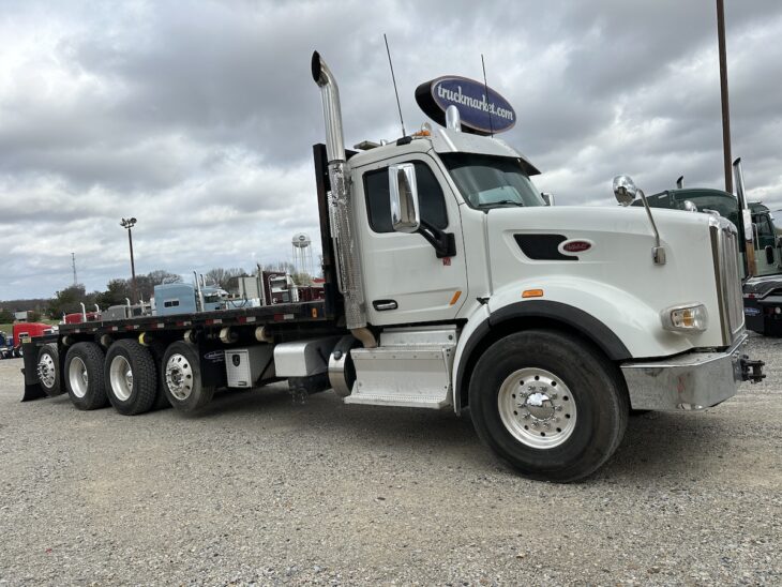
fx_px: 542
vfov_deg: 56.8
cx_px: 391
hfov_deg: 71.6
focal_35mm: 24
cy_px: 294
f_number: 1.78
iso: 80
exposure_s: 1/4348
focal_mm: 6.86
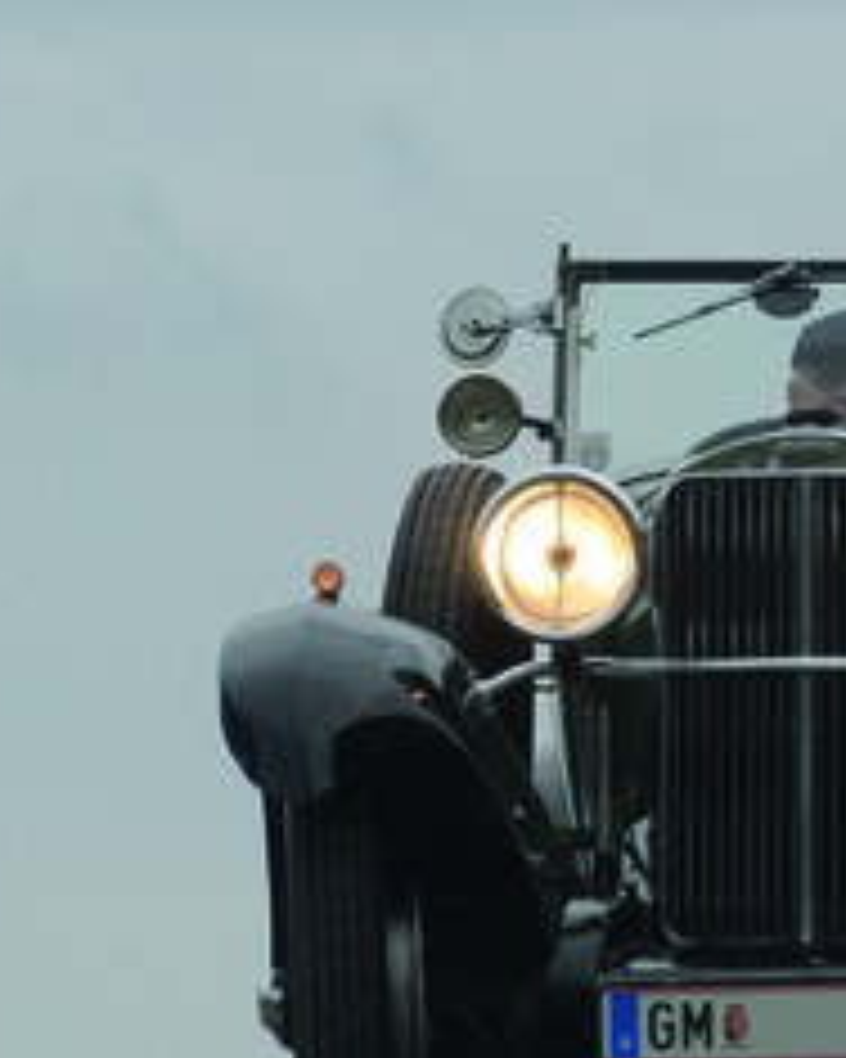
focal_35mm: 837
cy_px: 599
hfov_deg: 1.8
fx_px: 26196
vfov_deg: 2.3
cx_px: 765
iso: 400
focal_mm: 280
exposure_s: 1/320
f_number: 9
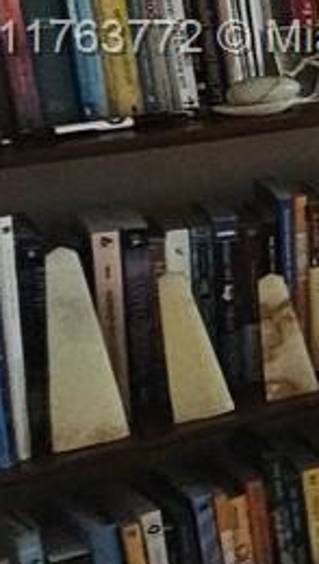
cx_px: 1693
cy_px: 41
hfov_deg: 5.9
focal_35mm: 87
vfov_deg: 23.7
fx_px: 1303
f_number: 2.2
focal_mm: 2.2
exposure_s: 1/77
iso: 125
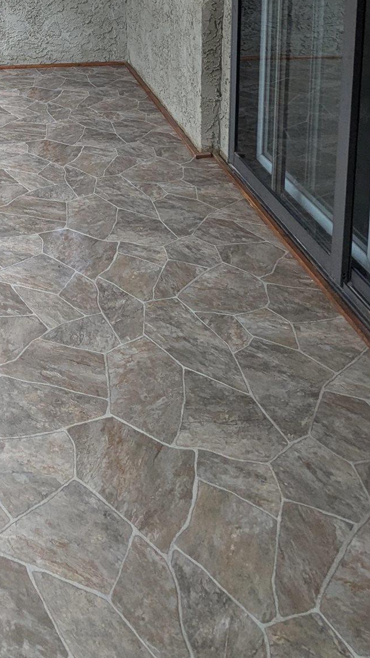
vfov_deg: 47.3
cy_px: 3
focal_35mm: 35
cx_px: -57
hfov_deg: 29.6
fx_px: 611
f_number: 2.2
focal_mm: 2.35
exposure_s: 1/85
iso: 52
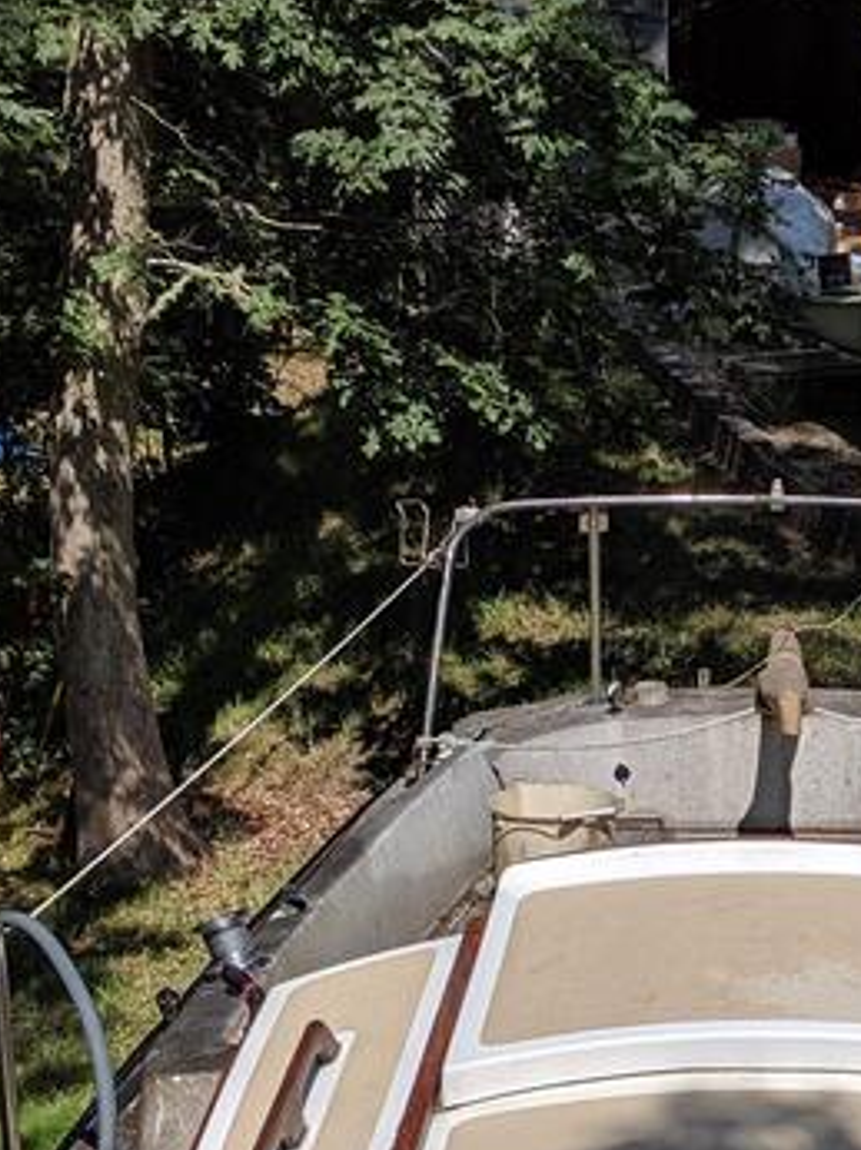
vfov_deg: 24.1
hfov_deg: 18.0
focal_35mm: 80
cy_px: 921
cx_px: 851
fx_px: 2656
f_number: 1.8
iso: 69
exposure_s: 1/7812
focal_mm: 4.44
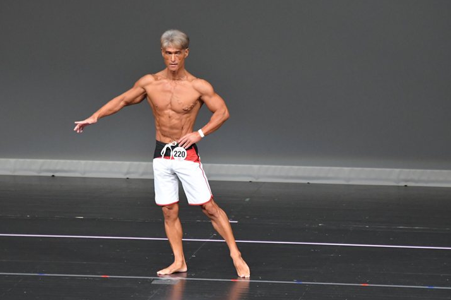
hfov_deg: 6.0
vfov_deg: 4.0
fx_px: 4281
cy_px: 152
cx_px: 213
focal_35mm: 342
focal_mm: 210
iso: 5000
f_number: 5.6
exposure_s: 1/400
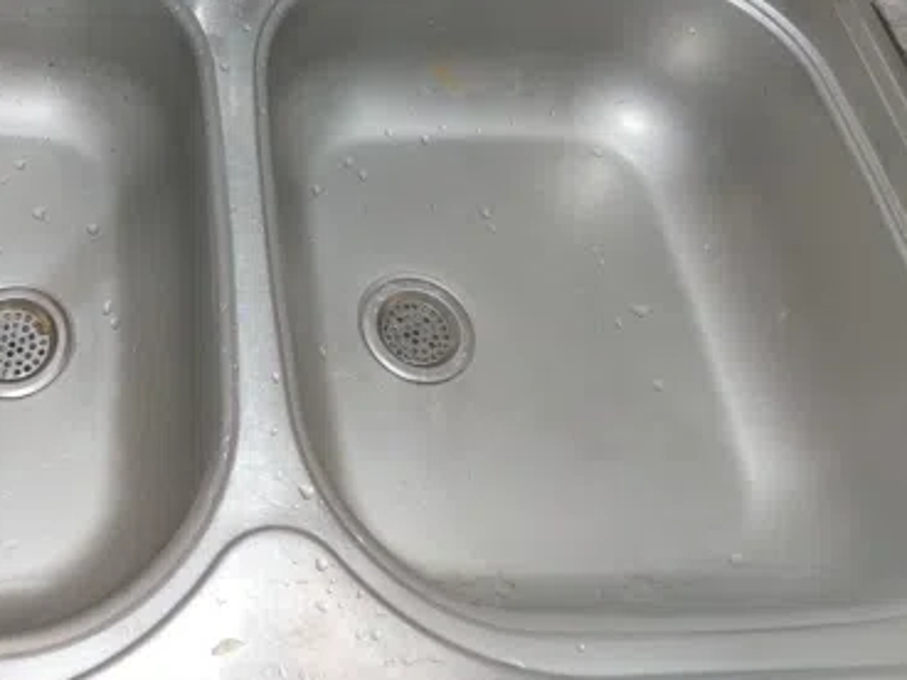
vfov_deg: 34.7
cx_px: 209
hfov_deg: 44.9
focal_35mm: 40
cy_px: 126
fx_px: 1048
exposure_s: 1/120
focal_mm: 5.06
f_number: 1.8
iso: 400
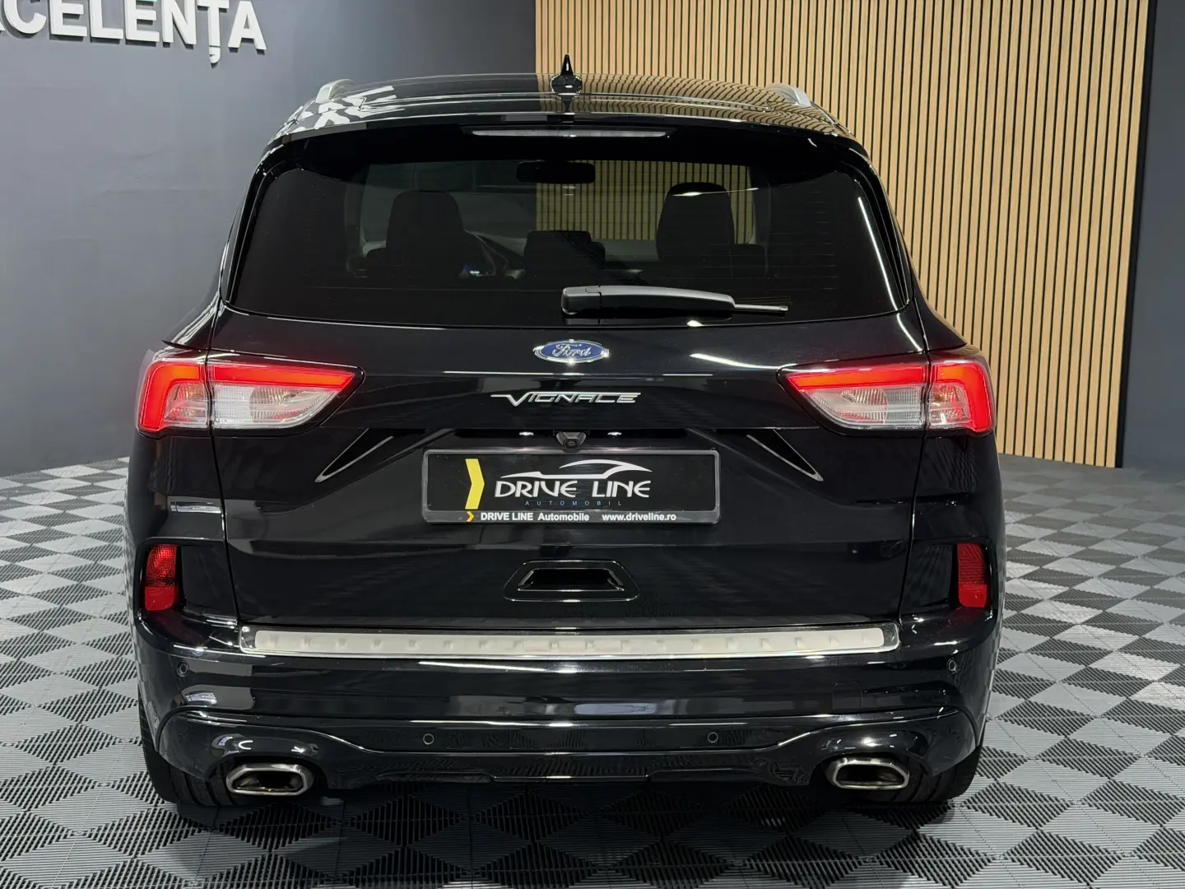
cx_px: 592
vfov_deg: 30.3
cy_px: 444
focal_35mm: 48
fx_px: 1643
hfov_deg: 39.7
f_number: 1.78
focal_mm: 6.76
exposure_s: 1/33
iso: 200
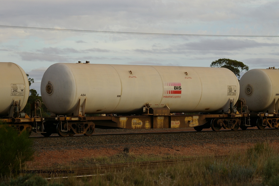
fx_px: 1022
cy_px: 93
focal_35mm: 132
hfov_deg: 15.5
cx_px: 140
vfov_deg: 10.4
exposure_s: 1/250
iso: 200
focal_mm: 88
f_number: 6.7
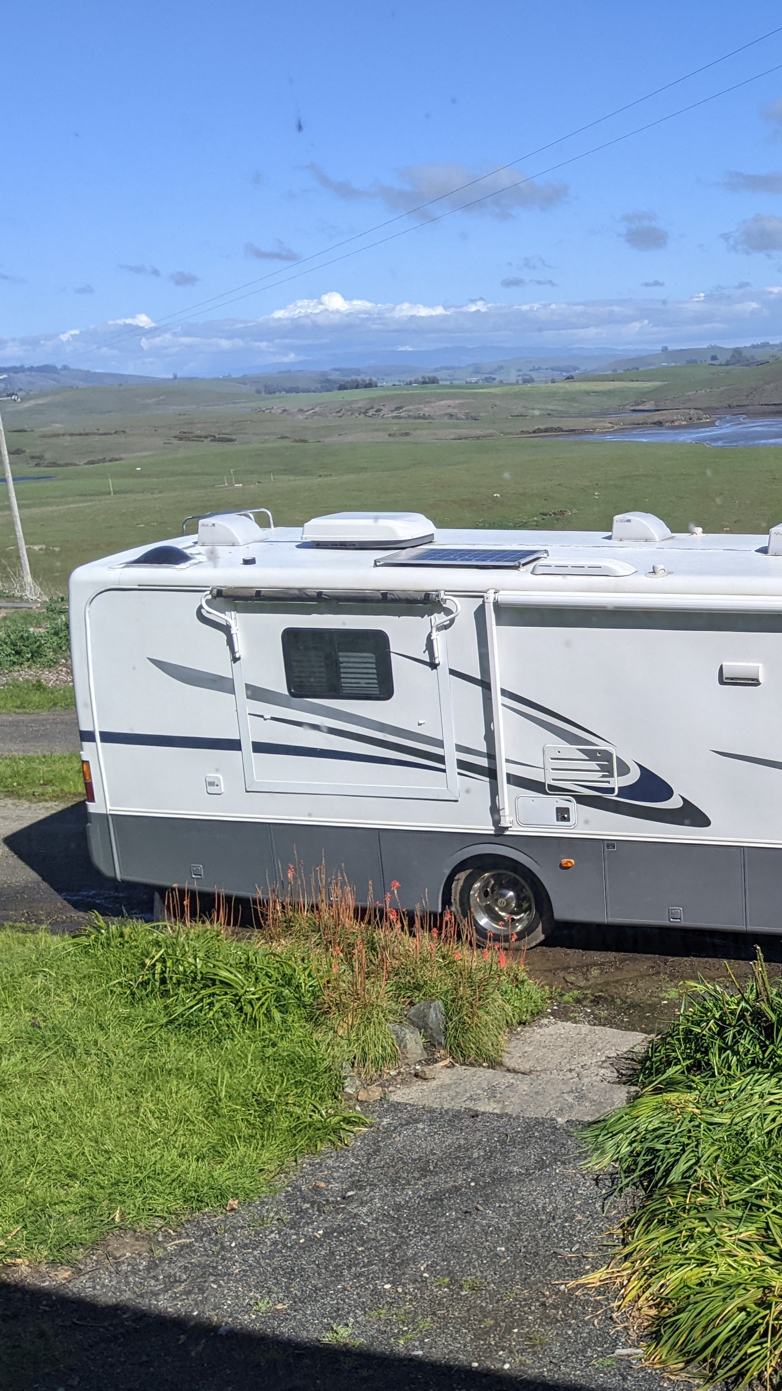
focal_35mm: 40
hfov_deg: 27.3
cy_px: 690
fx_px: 1474
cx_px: 853
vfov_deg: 50.5
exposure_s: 1/2933
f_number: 1.8
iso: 56
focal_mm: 4.44
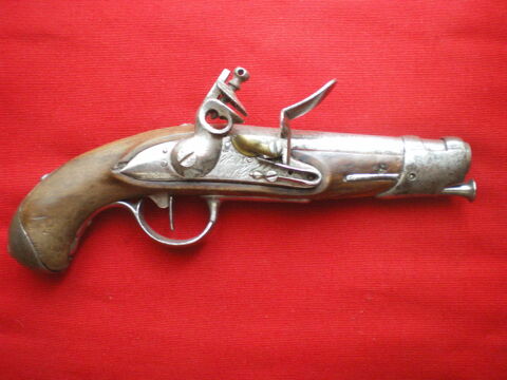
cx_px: 254
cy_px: 190
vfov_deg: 37.7
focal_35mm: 38
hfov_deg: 49.0
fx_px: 557
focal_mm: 6.3
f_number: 3.1
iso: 400
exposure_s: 1/15
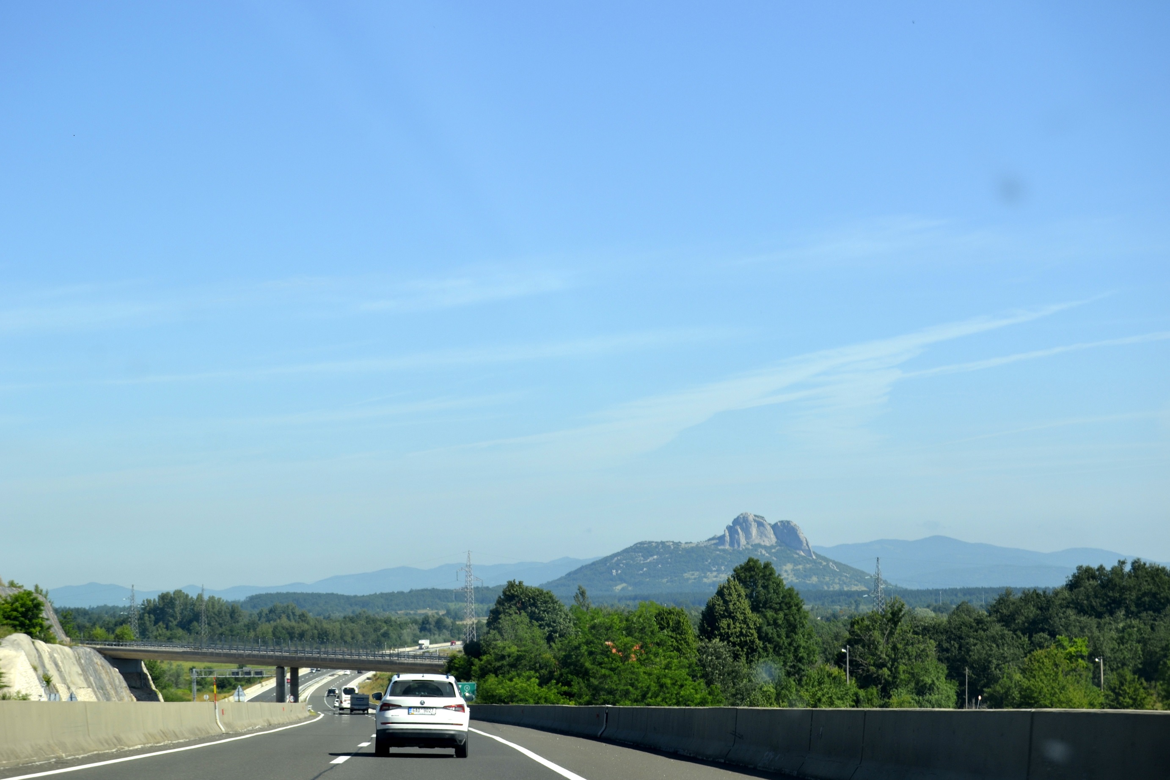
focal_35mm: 78
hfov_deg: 26.0
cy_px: 390
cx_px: 585
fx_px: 2535
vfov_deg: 17.5
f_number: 7.1
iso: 100
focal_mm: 52
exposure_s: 1/200
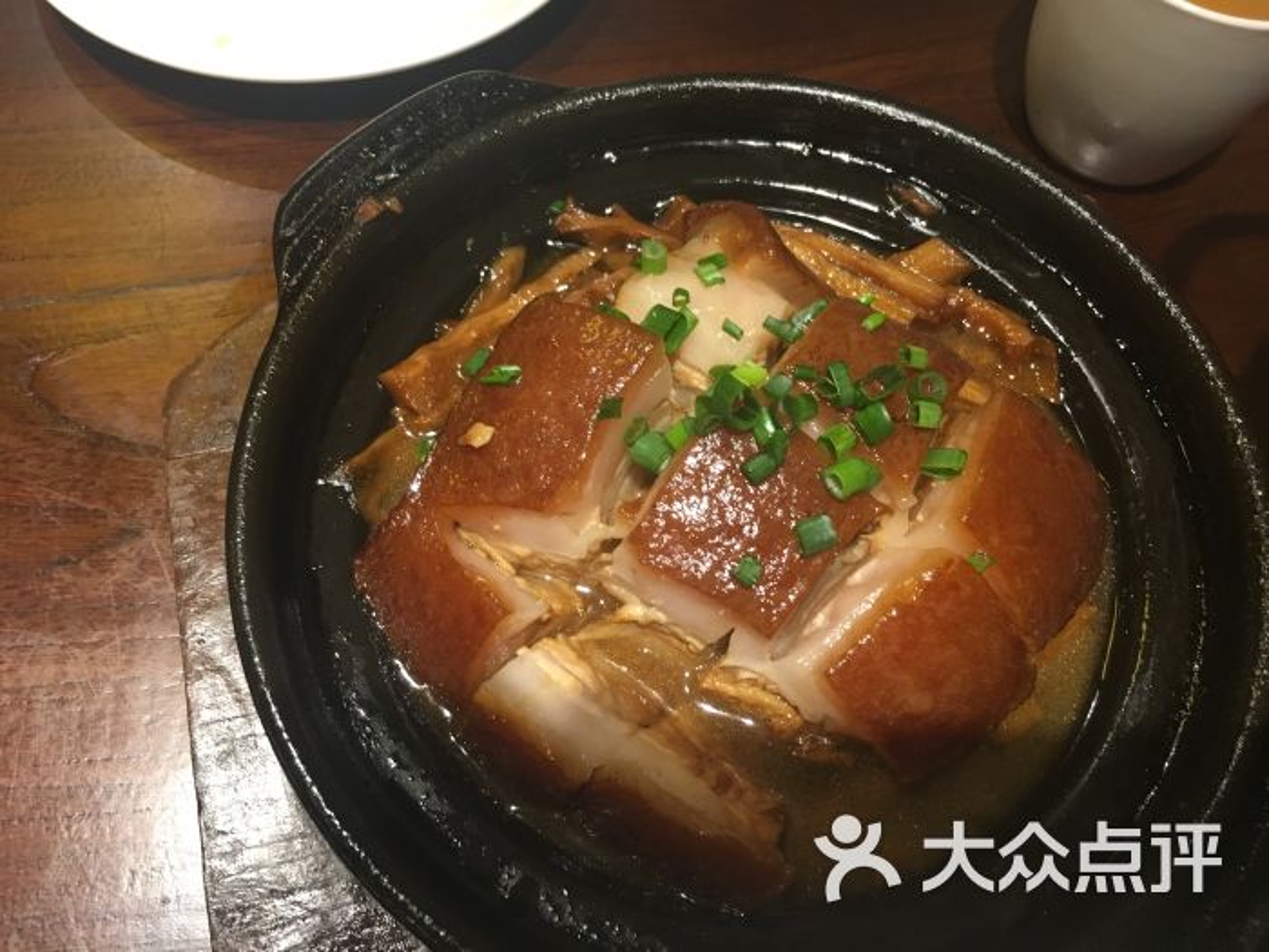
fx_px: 1063
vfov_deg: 48.2
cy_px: 476
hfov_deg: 61.7
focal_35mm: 29
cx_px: 634
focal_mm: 4.15
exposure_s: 1/33
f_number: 2.2
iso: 160
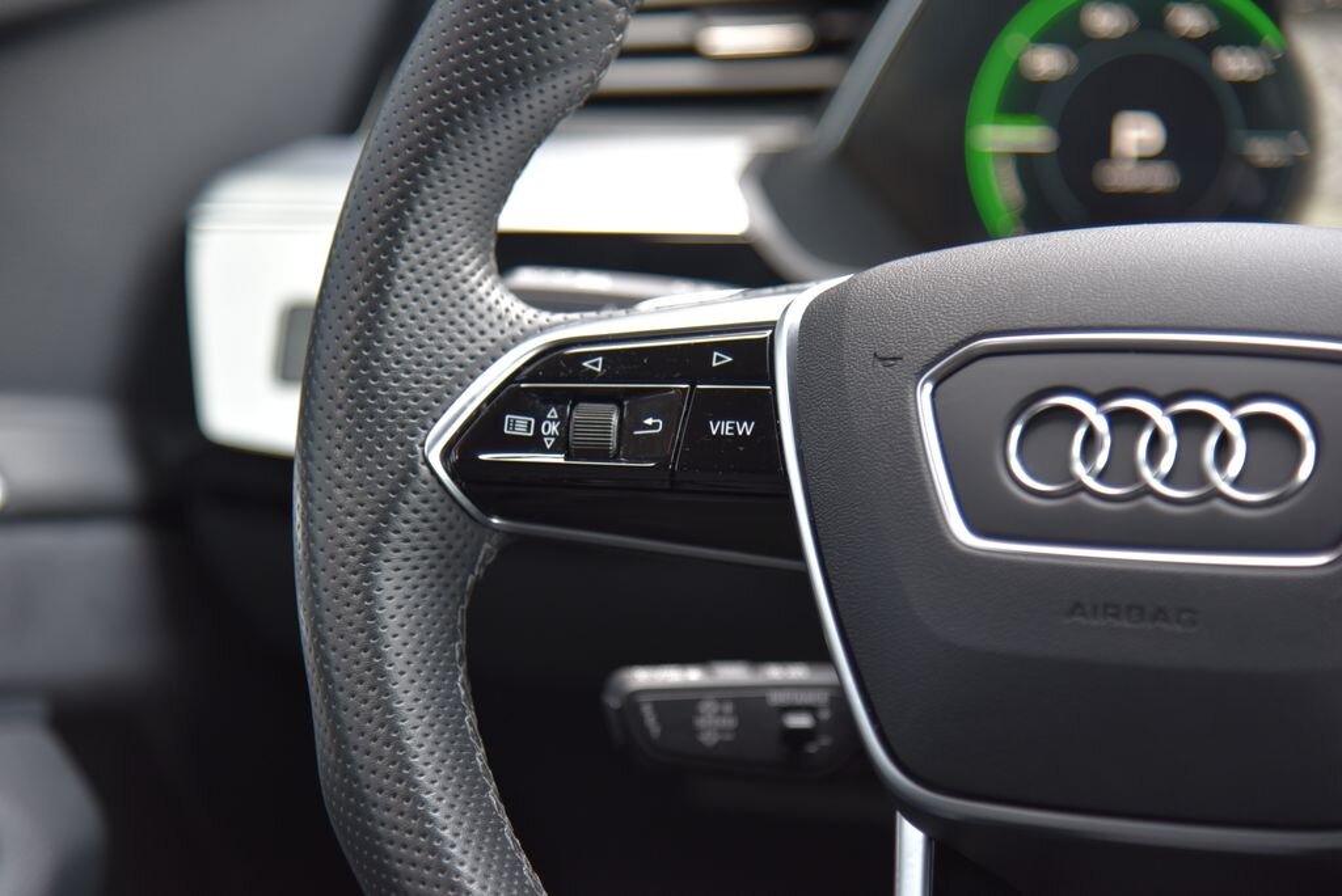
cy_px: 448
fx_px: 4476
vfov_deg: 11.4
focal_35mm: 120
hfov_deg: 17.1
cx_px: 671
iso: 500
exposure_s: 1/20
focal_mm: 120
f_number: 4
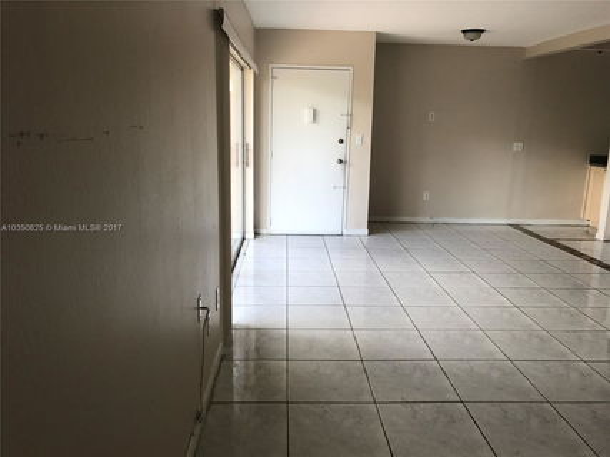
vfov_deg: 49.7
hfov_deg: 63.5
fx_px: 493
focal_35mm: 28
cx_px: 305
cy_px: 228
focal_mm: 3.99
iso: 25
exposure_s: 1/60
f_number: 1.8
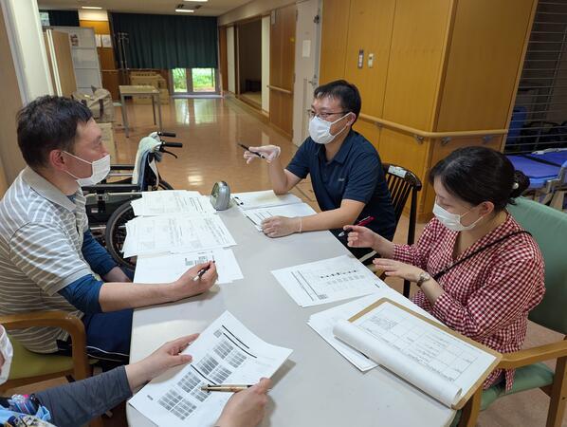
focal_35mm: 24
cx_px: 284
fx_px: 394
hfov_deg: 71.5
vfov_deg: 56.9
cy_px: 214
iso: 128
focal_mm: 6.81
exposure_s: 1/60
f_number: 1.85
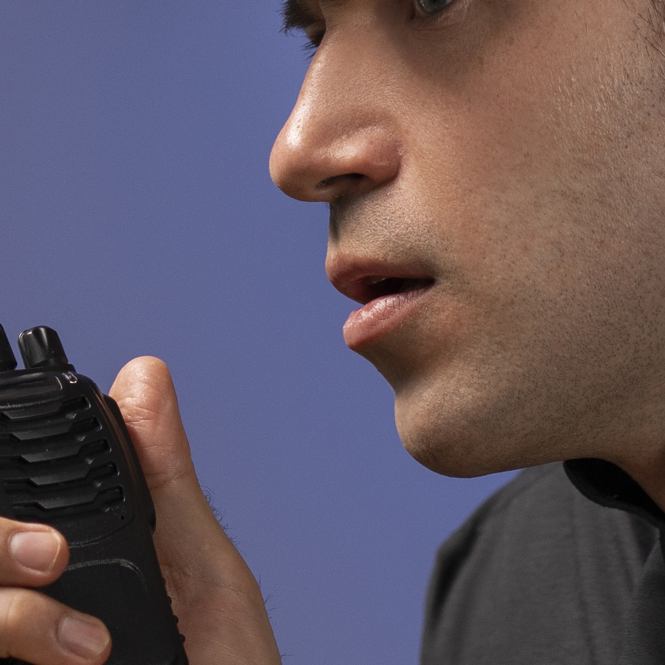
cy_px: 629
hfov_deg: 4.2
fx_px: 8976
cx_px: -206
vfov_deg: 4.2
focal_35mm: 413
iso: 400
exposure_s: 1/250
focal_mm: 85
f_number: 2.8
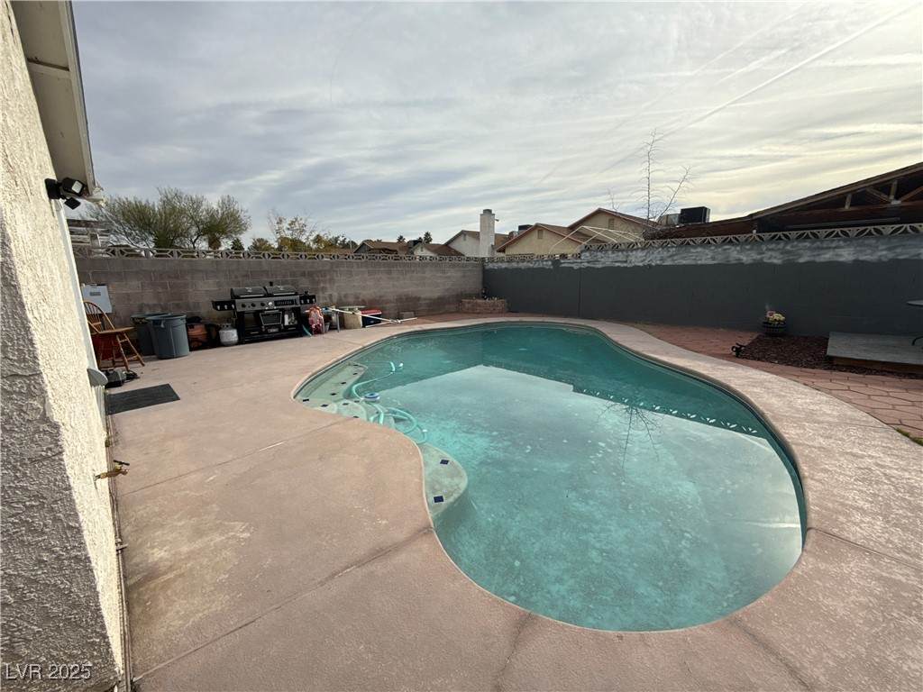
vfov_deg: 85.7
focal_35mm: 14
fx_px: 373
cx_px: 462
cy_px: 346
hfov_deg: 102.1
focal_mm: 2.22
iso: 50
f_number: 2.2
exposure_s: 1/2237
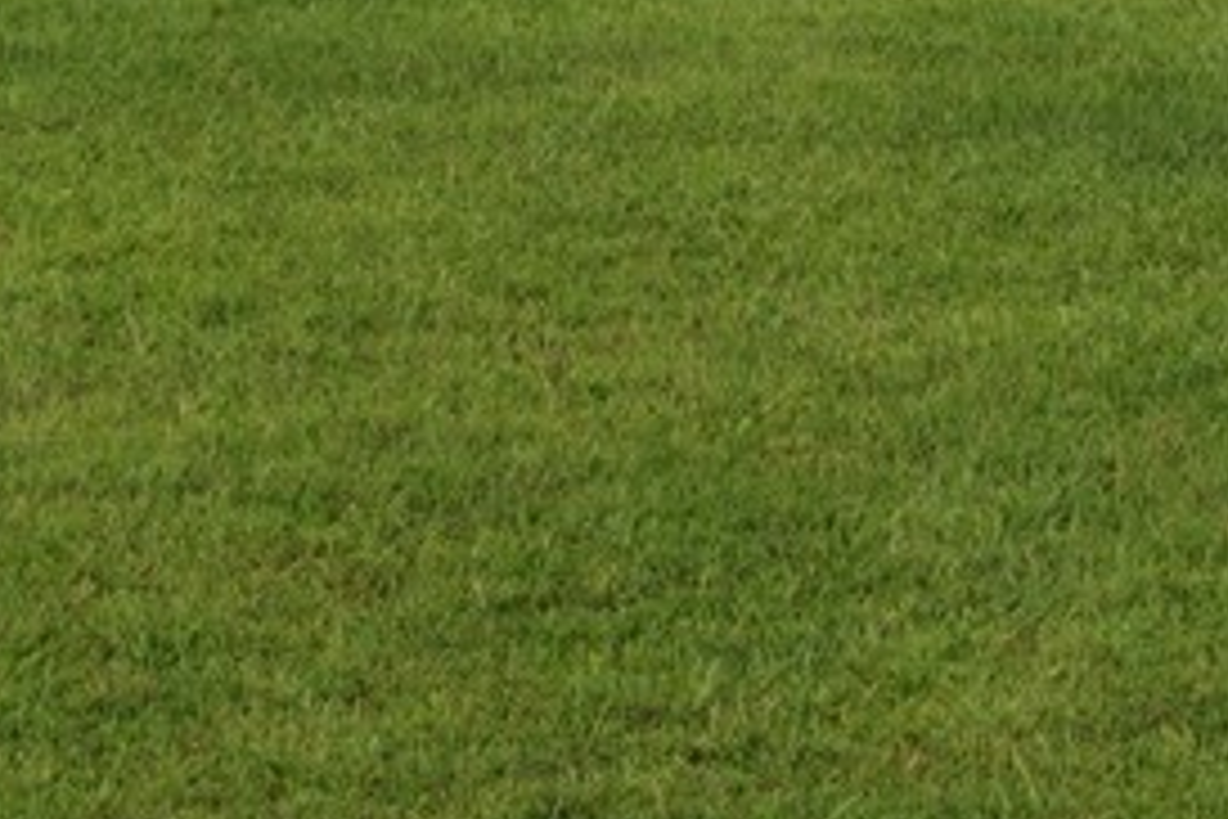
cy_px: -1429
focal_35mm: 118
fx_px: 4025
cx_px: 592
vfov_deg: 9.6
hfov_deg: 17.3
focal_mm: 19
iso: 640
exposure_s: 1/80
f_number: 8
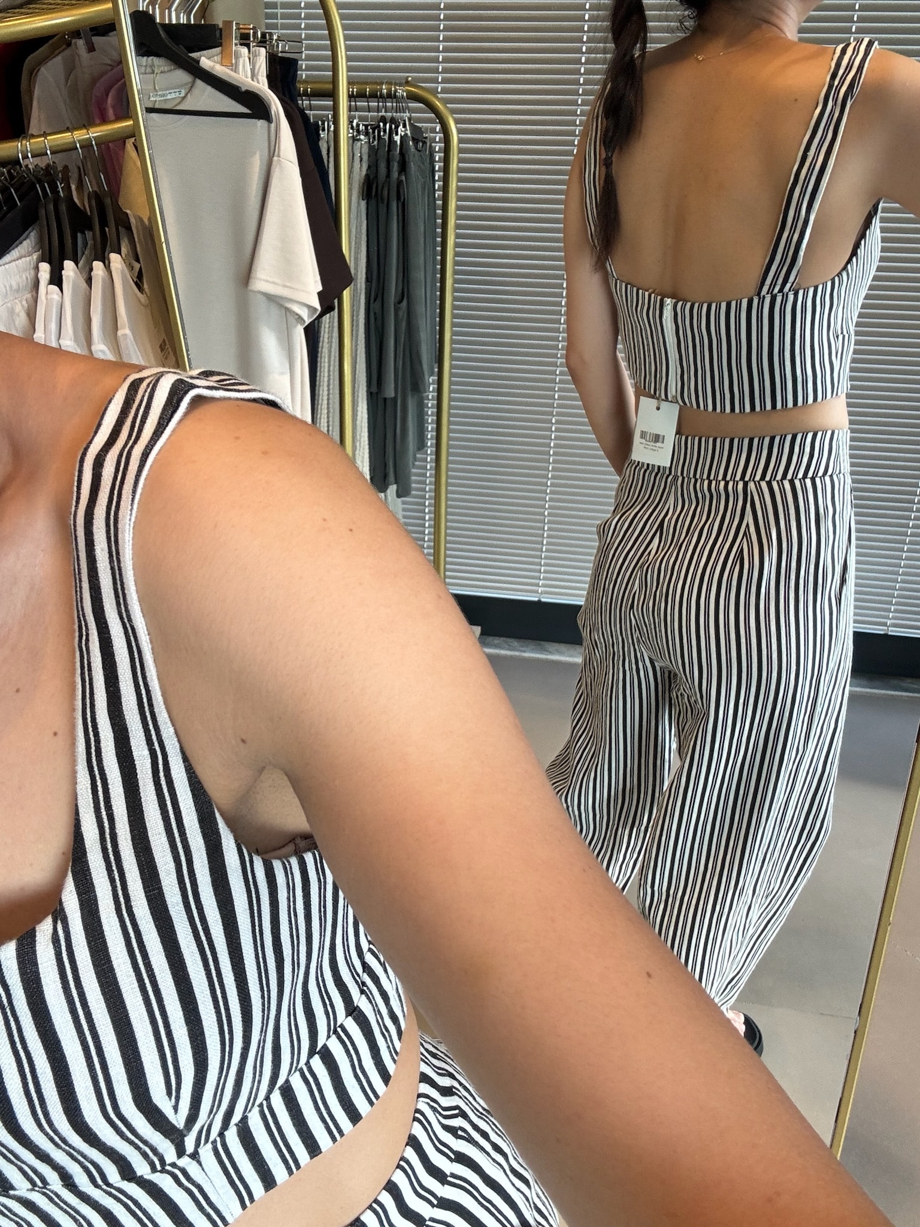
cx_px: 460
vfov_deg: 60.0
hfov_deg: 46.8
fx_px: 1063
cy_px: 614
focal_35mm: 30
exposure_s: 1/121
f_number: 1.9
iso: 50
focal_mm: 2.69
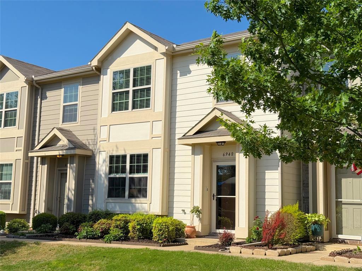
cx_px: 181
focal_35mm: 48
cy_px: 136
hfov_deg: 39.7
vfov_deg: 30.3
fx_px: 502
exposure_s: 1/7143
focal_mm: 6.76
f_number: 1.78
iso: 64
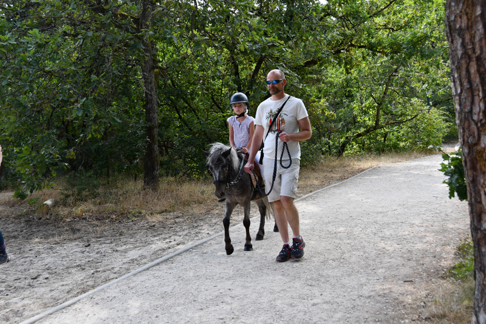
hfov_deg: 41.1
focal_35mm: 48
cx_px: 243
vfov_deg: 28.1
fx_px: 648
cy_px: 162
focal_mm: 32
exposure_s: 1/250
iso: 200
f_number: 6.3
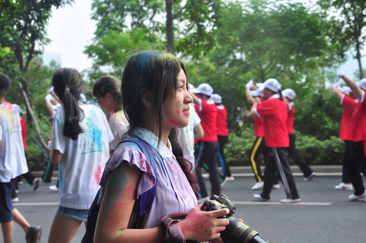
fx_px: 761
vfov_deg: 18.1
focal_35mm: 75
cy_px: 122
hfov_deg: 27.0
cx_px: 183
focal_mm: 50
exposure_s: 1/320
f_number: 7.1
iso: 250
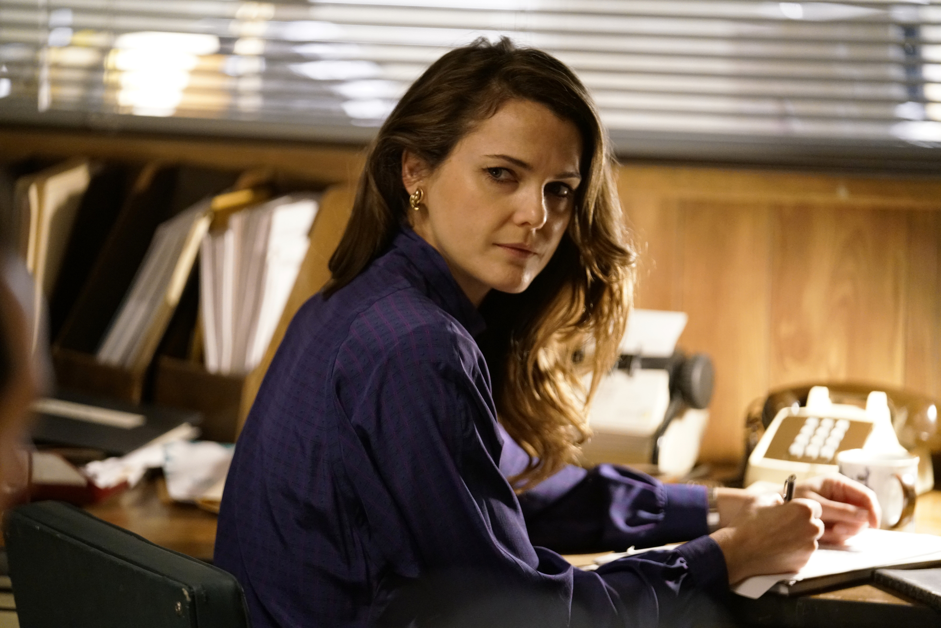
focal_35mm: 165
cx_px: 470
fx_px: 4313
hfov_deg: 12.5
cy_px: 314
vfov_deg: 8.3
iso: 6400
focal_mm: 165
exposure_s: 1/60
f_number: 2.8
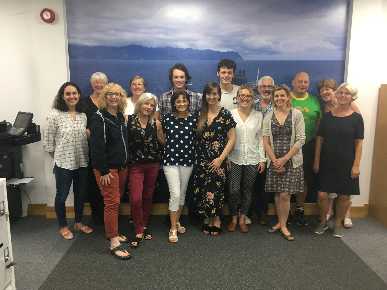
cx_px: 194
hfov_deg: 61.7
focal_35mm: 29
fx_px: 324
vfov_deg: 48.2
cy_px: 145
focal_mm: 4.15
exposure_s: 1/33
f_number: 2.2
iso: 125
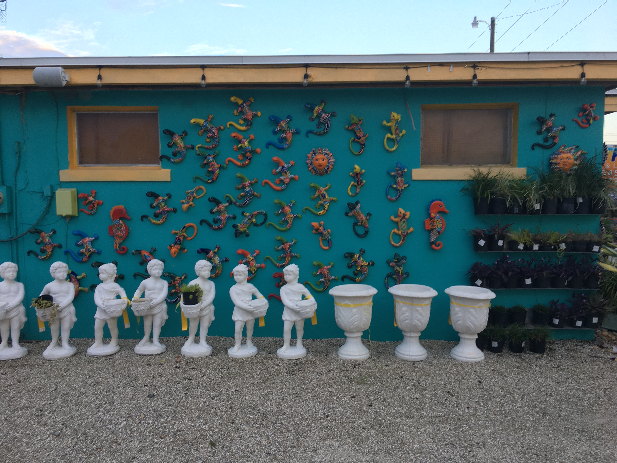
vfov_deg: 48.2
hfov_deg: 61.7
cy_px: 232
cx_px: 308
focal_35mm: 29
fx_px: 517
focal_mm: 4.15
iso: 25
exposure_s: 1/60
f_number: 2.2
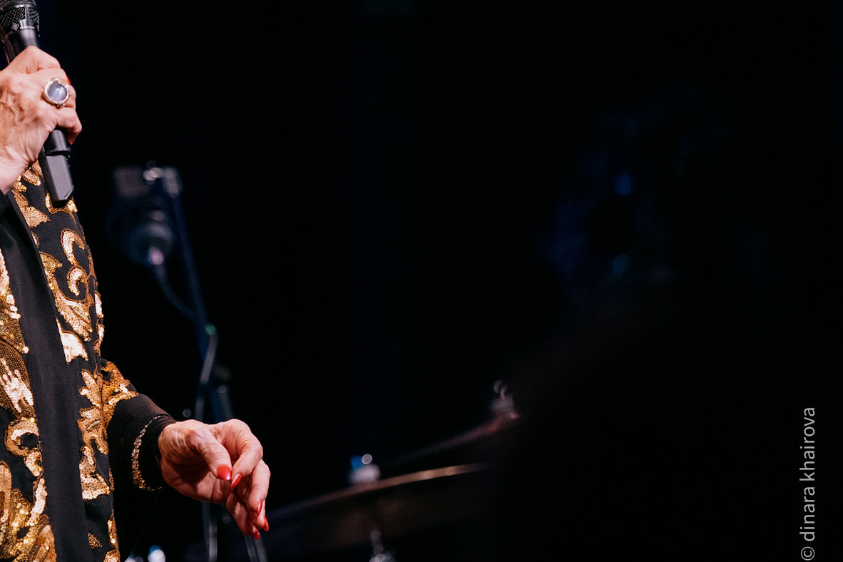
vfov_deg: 5.3
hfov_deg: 7.9
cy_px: 111
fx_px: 6088
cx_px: 121
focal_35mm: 260
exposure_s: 1/320
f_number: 2.8
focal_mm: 150
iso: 1000
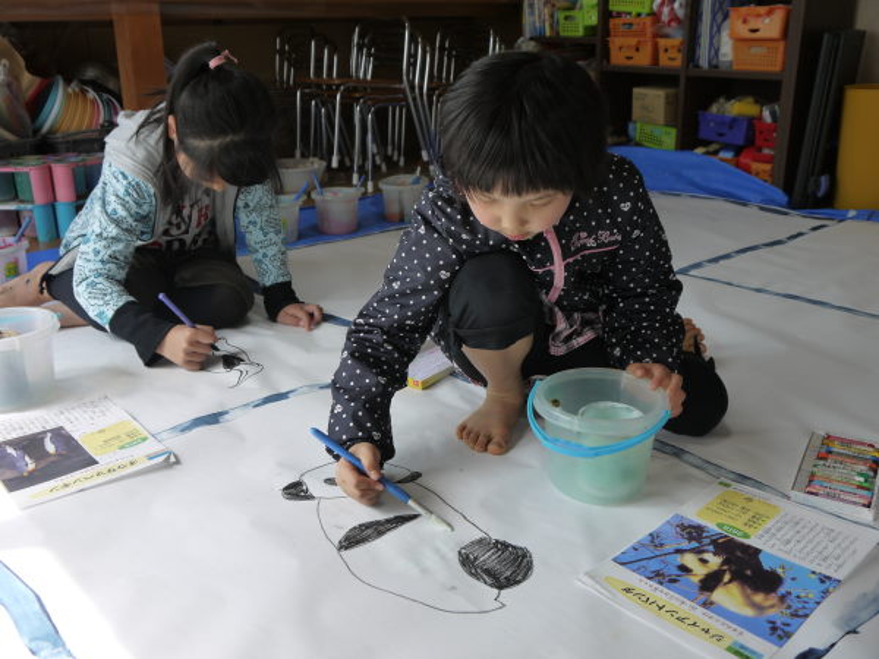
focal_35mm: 36
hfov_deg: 51.4
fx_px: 914
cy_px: 330
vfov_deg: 39.7
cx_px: 440
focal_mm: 18
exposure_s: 1/125
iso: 100
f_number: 5
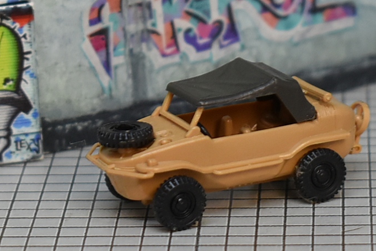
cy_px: 140
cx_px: 233
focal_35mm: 95
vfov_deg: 14.4
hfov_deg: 21.4
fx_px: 992
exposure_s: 1/125
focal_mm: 48
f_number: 5.3
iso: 900
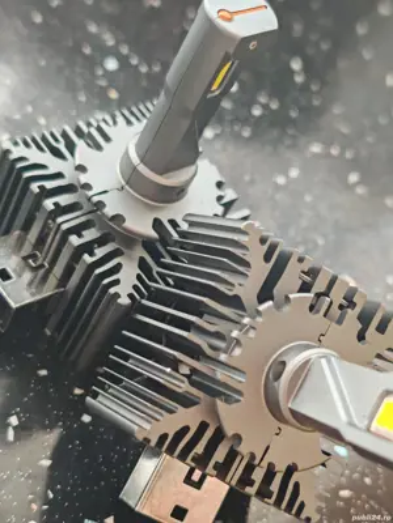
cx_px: 196
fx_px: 1029
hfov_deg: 21.6
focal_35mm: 68
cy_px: 262
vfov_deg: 28.6
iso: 250
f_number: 1.4
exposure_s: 1/50
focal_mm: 6.83
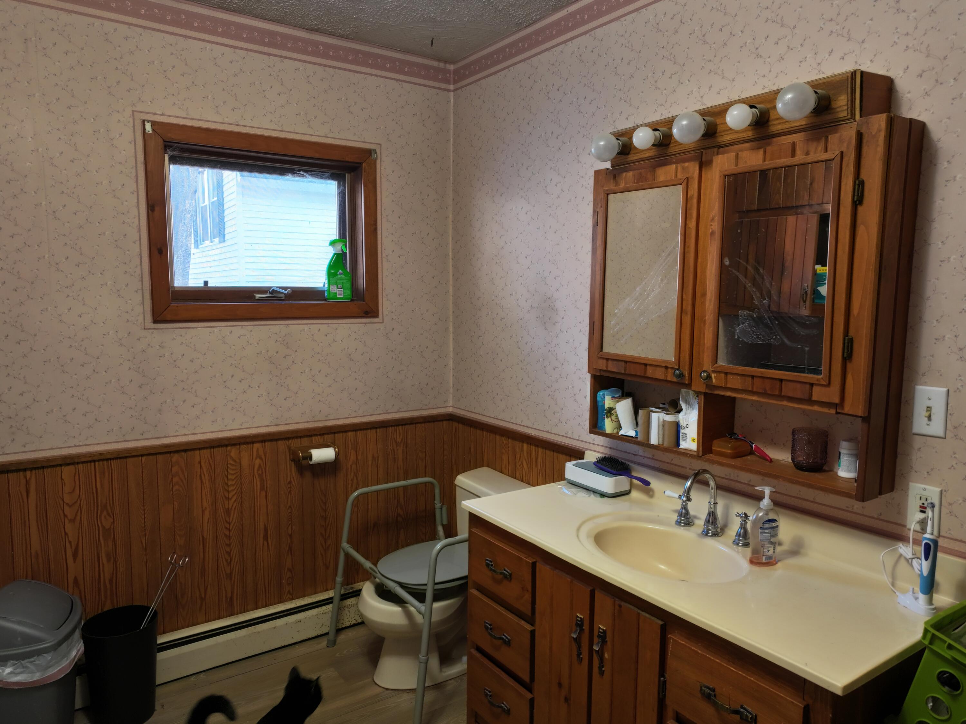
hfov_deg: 71.6
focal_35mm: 24
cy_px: 362
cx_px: 483
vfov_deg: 56.8
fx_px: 669
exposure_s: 1/15
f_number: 2.8
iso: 220
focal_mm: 12.29
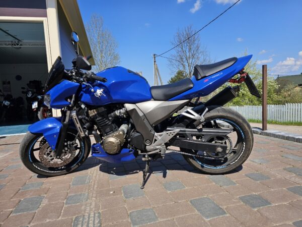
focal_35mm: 23
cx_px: 151
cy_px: 114
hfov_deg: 73.9
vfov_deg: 58.9
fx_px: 201
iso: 10
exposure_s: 1/909
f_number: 1.7
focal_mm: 6.3
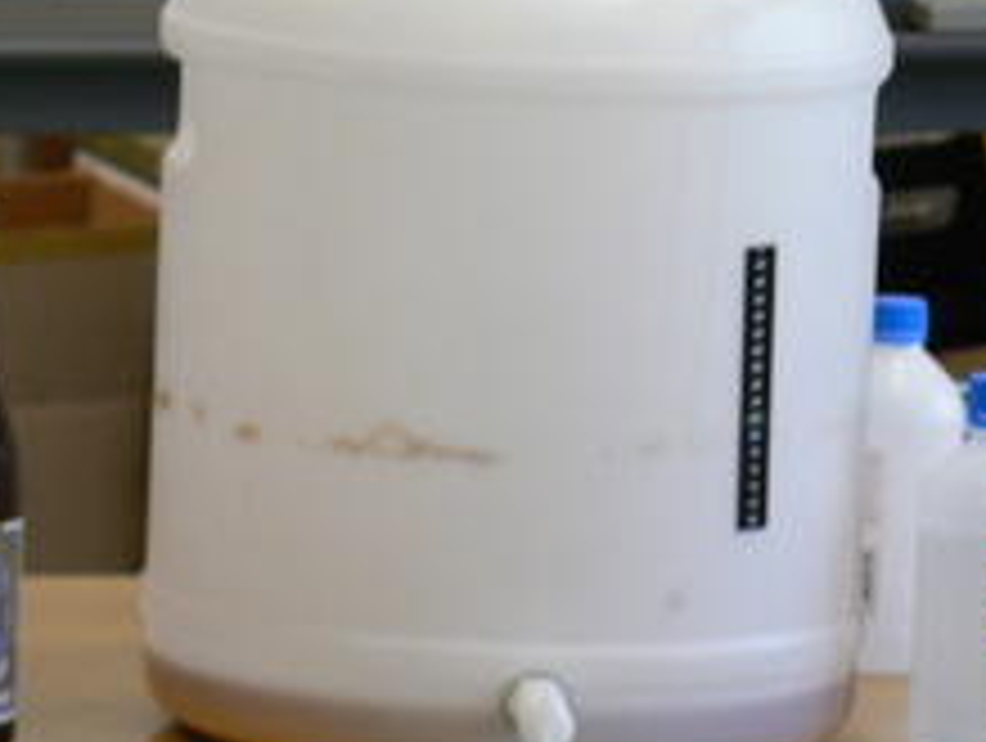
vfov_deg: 4.7
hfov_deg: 6.2
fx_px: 9101
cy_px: 292
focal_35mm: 319
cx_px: 153
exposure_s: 1/30
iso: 200
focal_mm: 29.1
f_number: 3.3
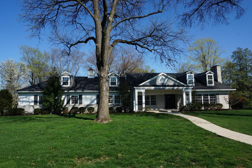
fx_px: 175
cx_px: 129
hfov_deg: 71.5
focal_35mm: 25
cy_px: 87
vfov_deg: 51.3
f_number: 13
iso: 100
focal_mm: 16
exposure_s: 1/100
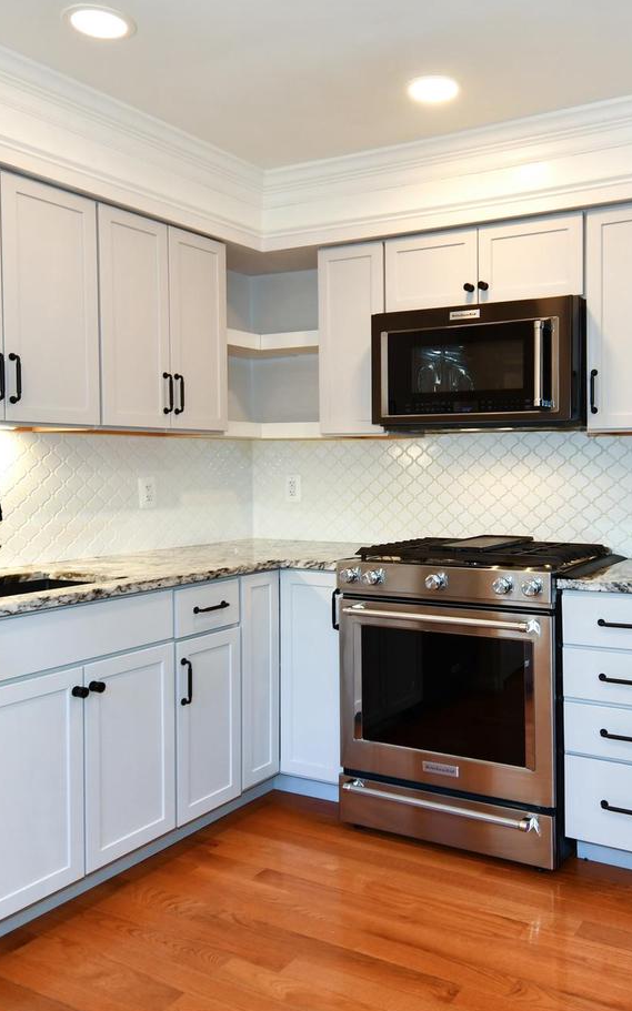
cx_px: 397
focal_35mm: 29
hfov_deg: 42.8
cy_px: 513
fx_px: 800
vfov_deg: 64.6
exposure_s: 1/60
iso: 360
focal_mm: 12
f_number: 4
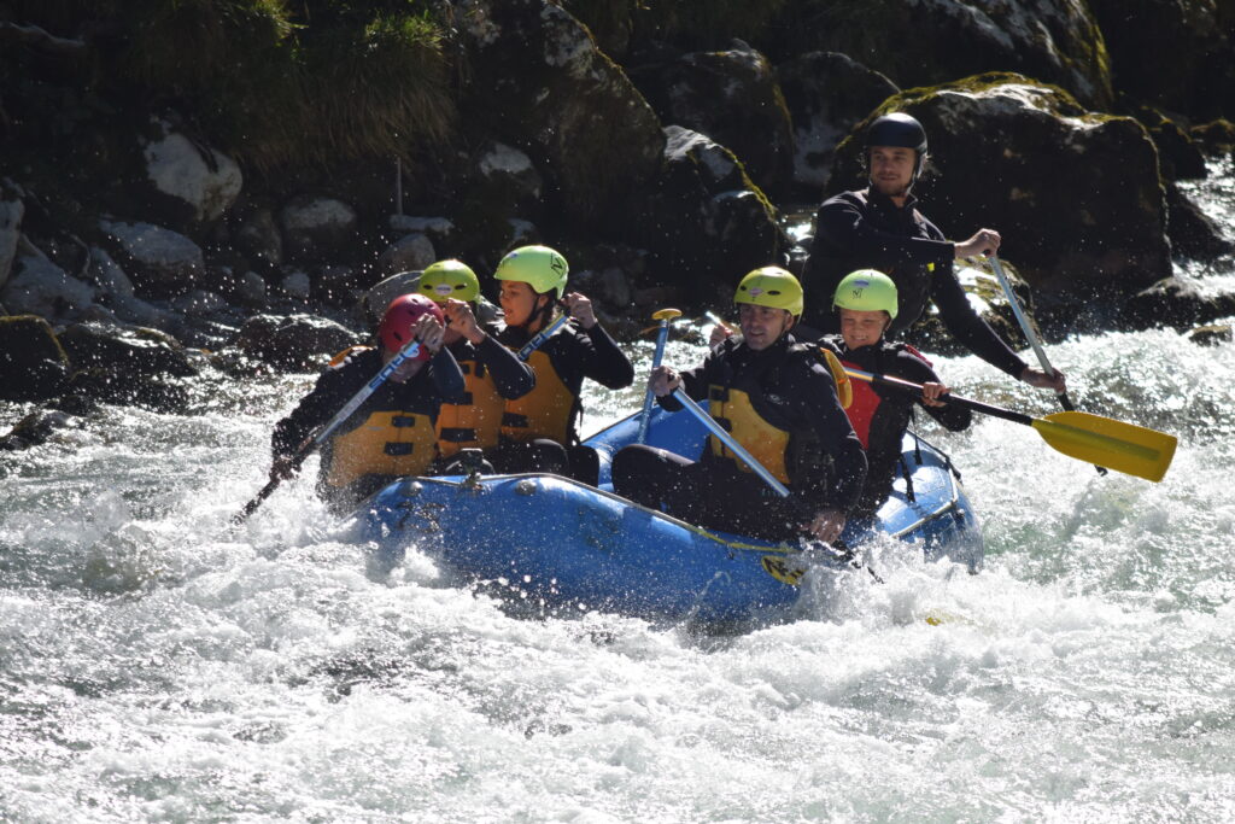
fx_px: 15439
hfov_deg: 4.6
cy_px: 412
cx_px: 618
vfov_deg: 3.1
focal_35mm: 450
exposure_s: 1/1600
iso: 400
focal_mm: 300
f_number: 7.1
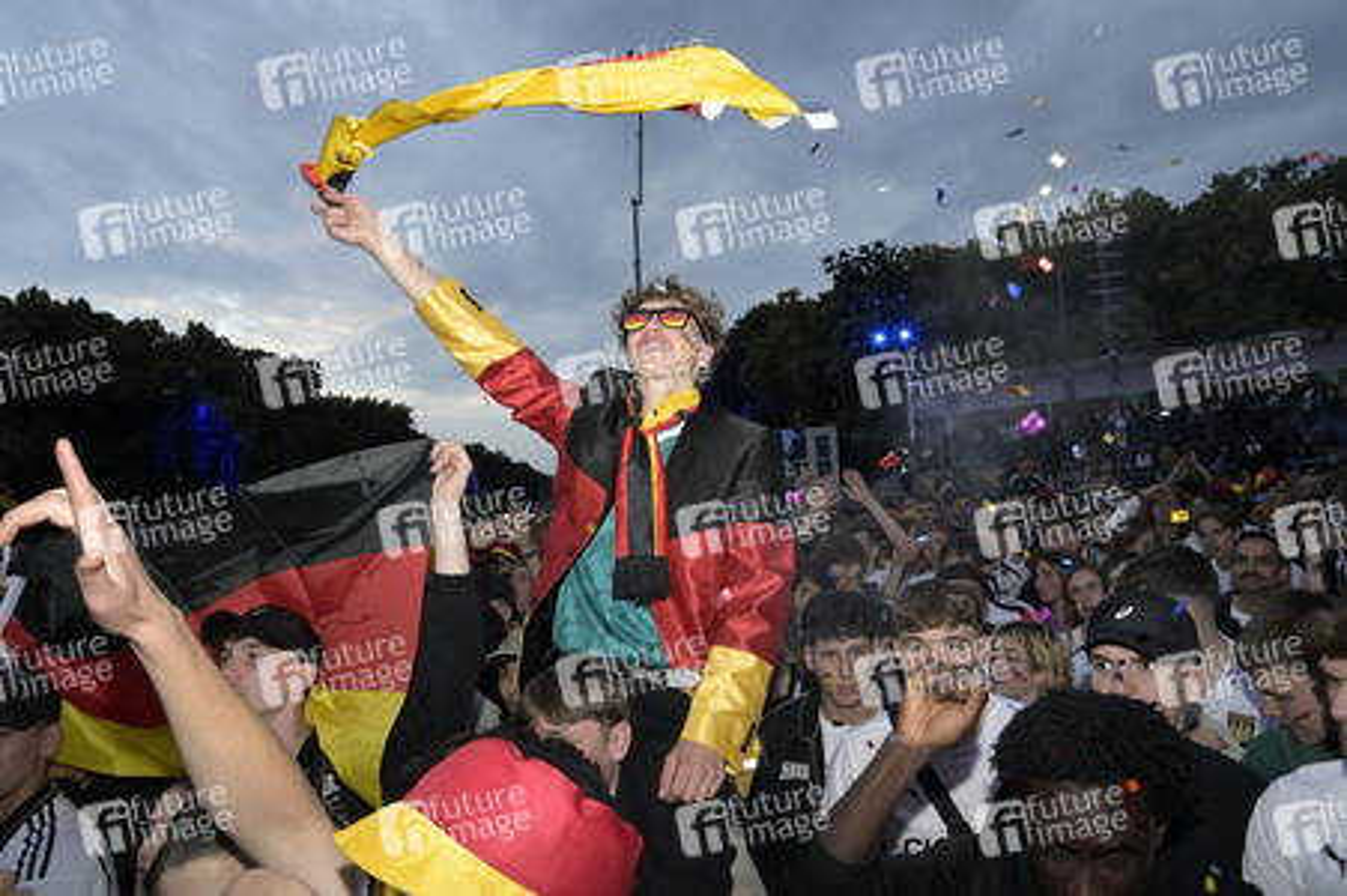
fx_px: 897
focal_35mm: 24
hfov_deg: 73.8
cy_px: 448
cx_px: 674
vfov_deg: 53.1
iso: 8000
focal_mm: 24
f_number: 16
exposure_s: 1/250
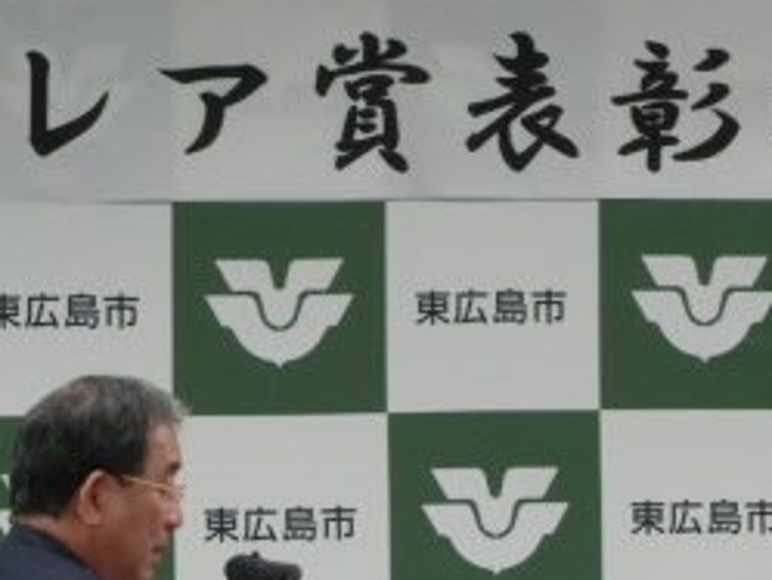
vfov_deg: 3.0
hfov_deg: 4.0
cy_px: 450
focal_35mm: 491
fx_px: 10955
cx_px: 493
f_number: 5.9
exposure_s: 1/60
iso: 800
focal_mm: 34
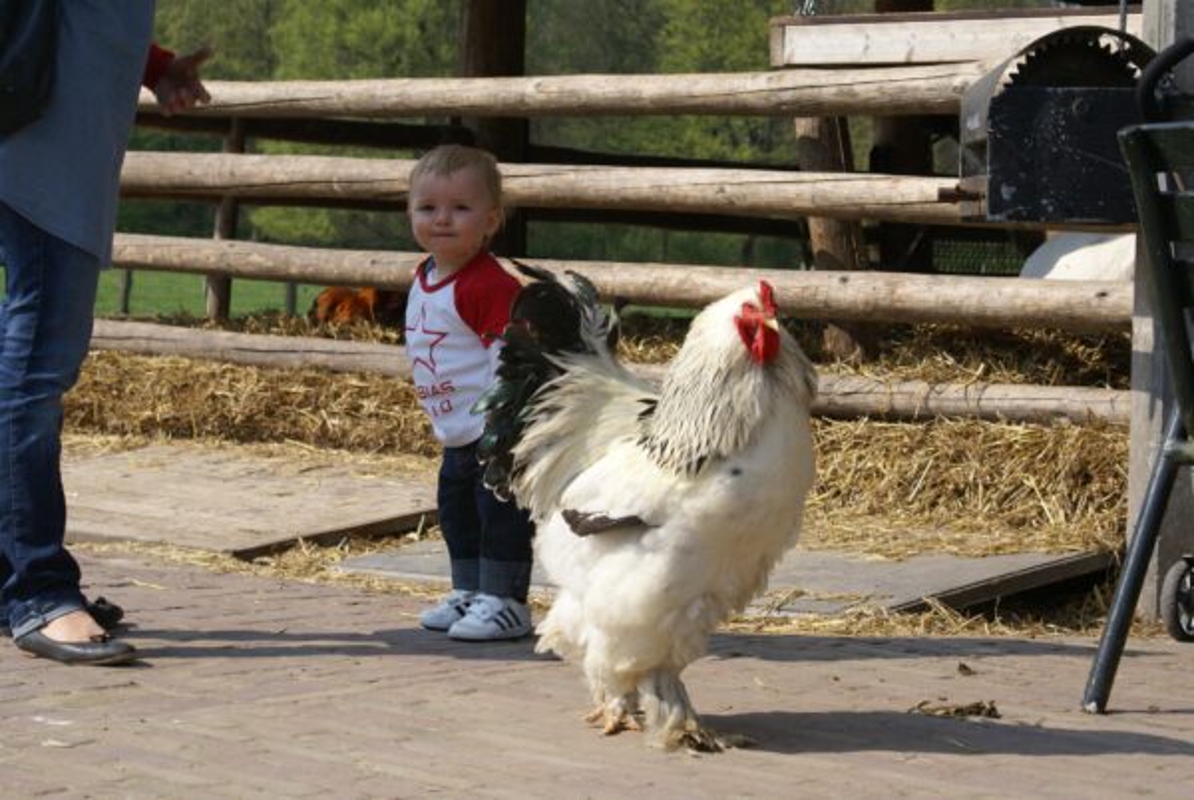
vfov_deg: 16.6
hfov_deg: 24.6
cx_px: 597
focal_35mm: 82
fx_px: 2740
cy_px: 400
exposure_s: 1/200
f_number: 9
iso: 100
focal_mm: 55
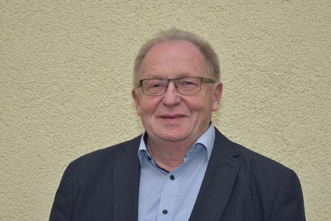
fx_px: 782
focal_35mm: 85
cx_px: 166
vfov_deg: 16.1
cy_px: 110
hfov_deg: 23.9
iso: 640
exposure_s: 1/200
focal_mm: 85
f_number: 11
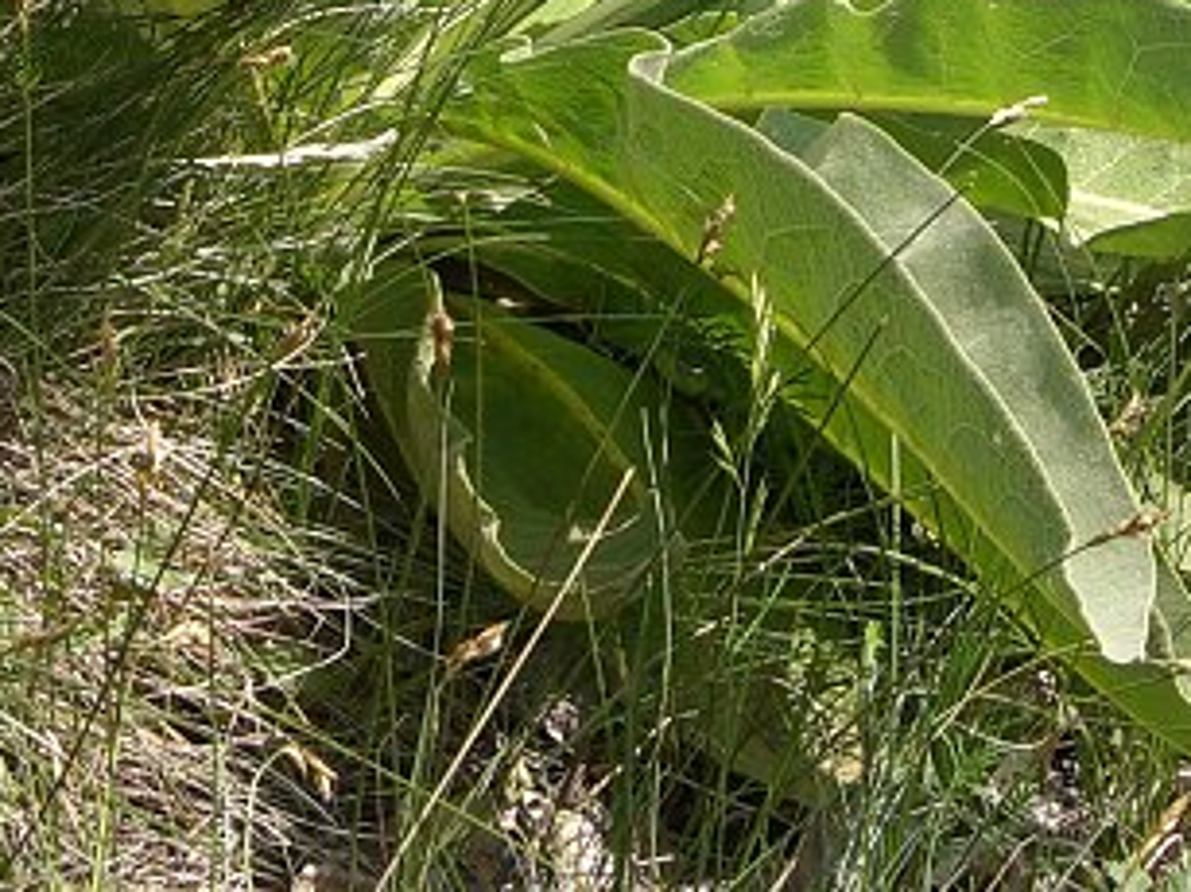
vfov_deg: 14.3
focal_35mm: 99
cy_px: -260
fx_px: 3405
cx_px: 427
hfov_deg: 19.8
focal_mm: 6.3
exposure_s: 1/320
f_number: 4.4
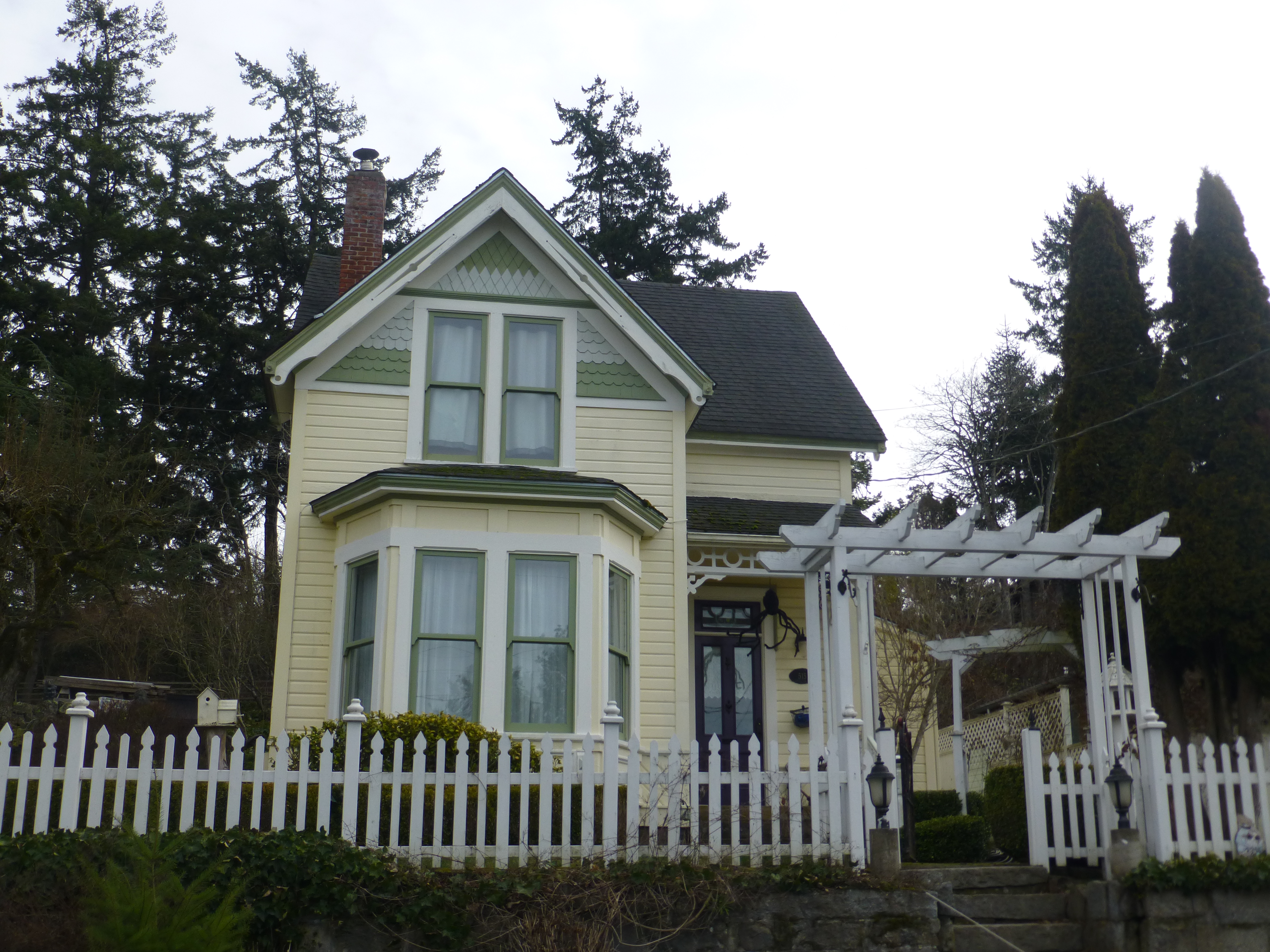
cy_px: 476
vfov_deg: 36.8
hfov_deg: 47.9
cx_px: 635
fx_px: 1431
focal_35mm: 39
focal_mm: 6.9
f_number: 3.9
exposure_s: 1/500
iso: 100
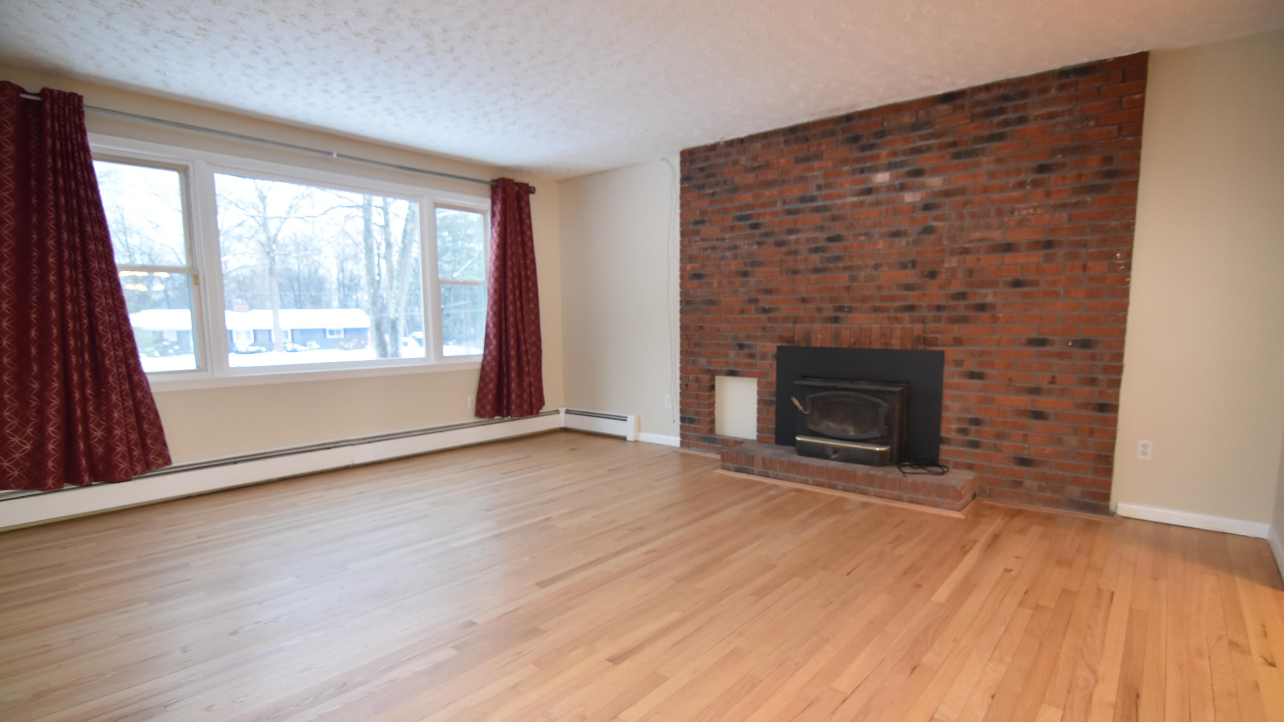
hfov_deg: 94.2
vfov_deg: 62.2
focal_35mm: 18
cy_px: 403
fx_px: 597
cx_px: 637
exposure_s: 1/60
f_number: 2.8
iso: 800
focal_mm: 11
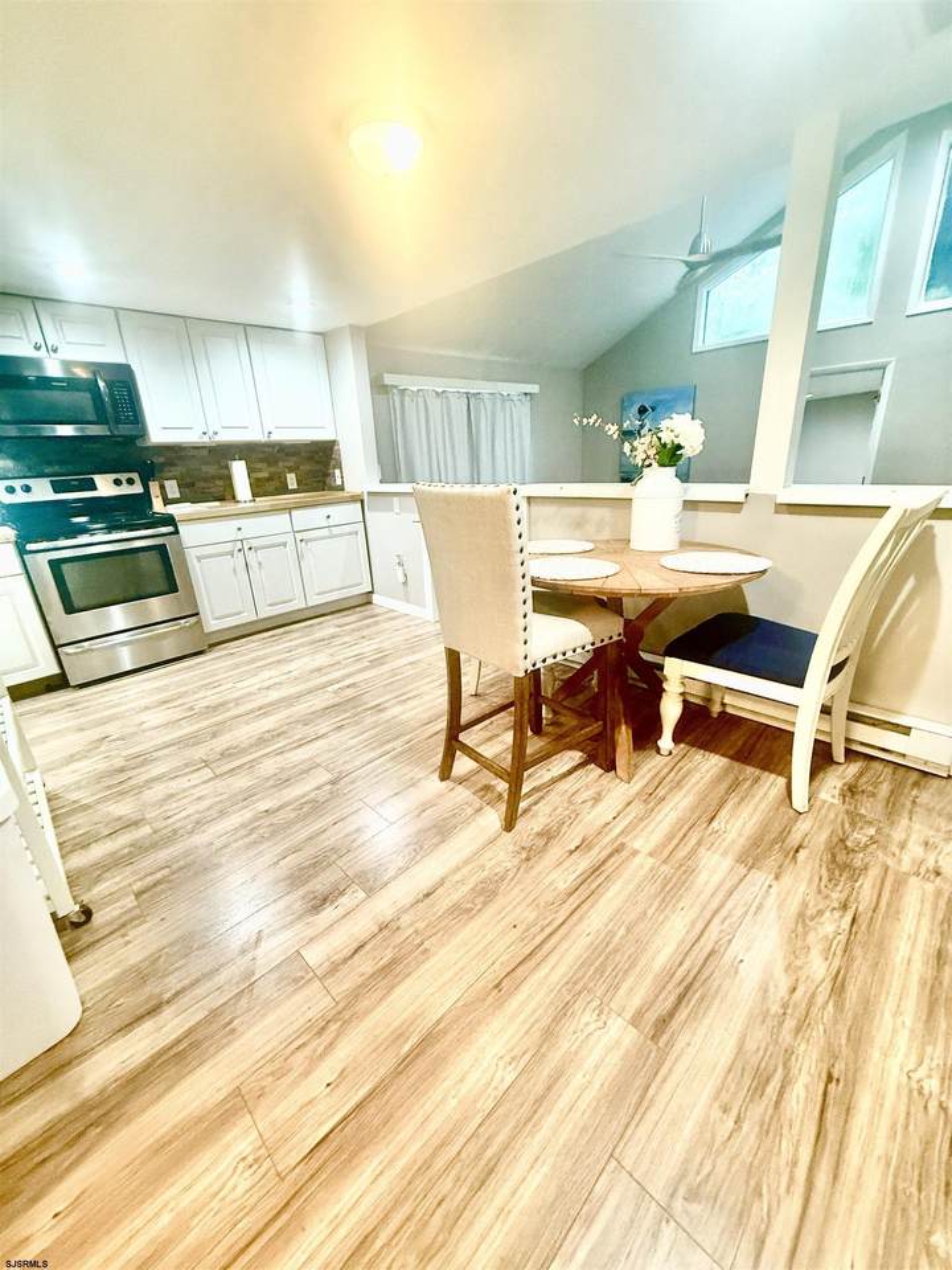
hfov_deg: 85.7
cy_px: 635
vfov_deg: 102.1
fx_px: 513
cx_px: 476
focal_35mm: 14
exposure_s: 1/60
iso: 320
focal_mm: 2.22
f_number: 2.2
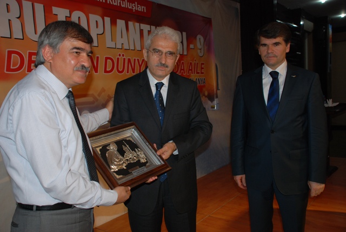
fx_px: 318
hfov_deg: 57.1
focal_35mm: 33
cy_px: 116
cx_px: 173
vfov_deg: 40.2
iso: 200
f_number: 3.8
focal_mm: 22
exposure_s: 1/60
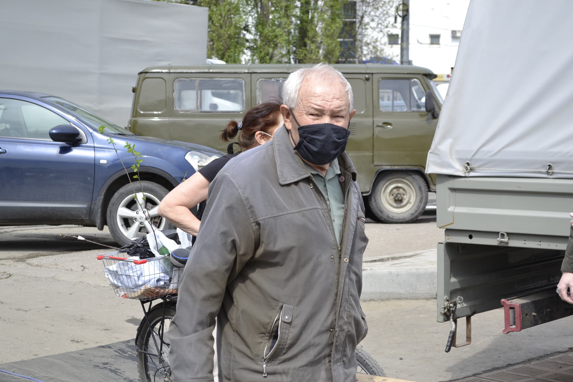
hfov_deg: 24.6
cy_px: 191
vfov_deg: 16.6
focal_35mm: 82
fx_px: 1313
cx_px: 286
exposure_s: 1/200
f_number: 7.1
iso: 100
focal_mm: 55
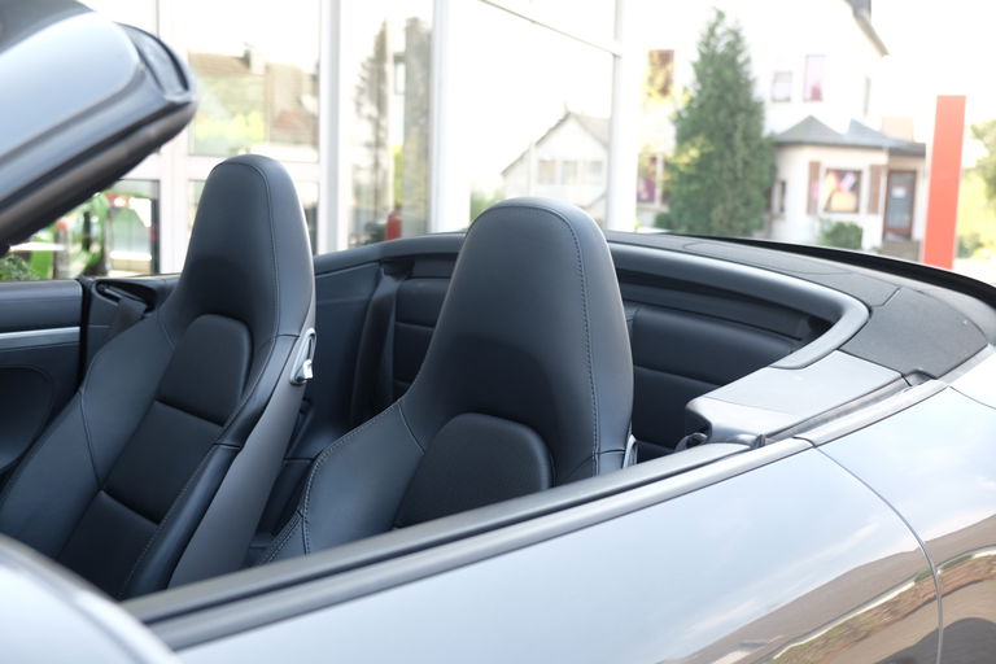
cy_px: 332
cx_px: 498
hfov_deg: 48.5
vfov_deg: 33.4
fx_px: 1107
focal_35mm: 40
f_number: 3.2
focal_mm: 26.5
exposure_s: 1/140
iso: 200
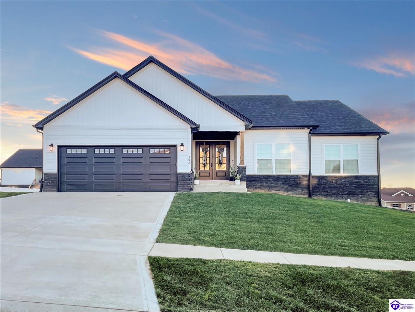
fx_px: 312
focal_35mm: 26
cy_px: 156
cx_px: 208
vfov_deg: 53.1
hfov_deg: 67.3
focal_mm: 4.2
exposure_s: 1/2700
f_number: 1.6
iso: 32
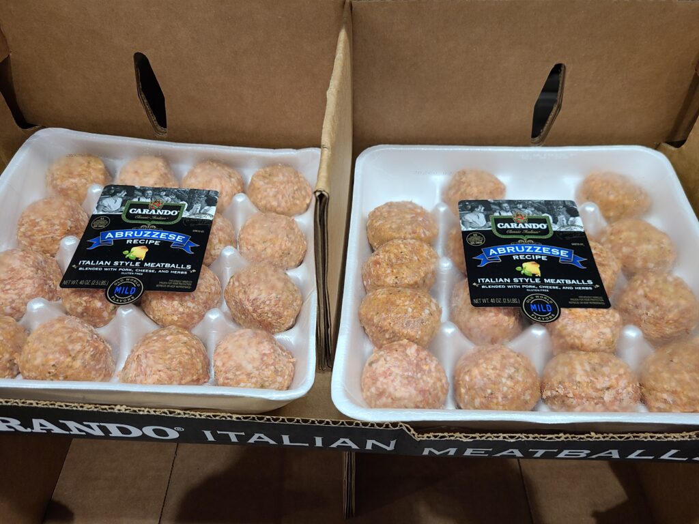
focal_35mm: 26
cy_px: 262
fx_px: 525
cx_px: 350
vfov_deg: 53.1
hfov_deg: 67.3
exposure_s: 1/60
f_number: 1.8
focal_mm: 5.4
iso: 64
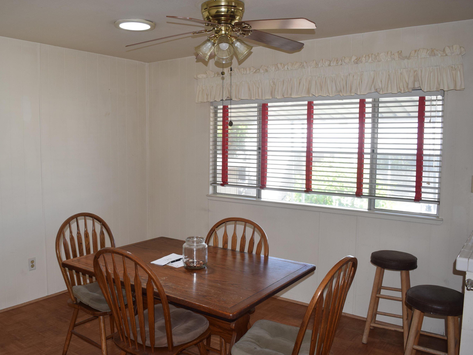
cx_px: 204
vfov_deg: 46.8
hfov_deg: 59.7
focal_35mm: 30
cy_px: 178
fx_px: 410
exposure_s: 1/125
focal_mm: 18
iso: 500
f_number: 5.6
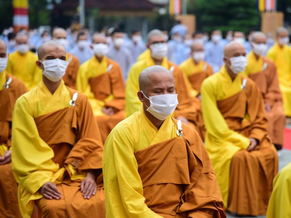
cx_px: 164
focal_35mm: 131
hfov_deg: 15.0
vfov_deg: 11.3
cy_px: 108
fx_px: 1101
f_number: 4
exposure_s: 1/80
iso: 160
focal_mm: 120
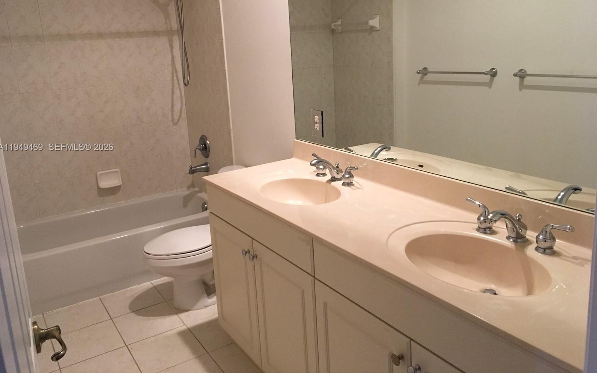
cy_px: 148
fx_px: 504
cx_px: 297
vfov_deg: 40.4
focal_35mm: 31
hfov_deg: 61.2
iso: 160
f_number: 2.2
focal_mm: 4.15
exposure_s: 1/30
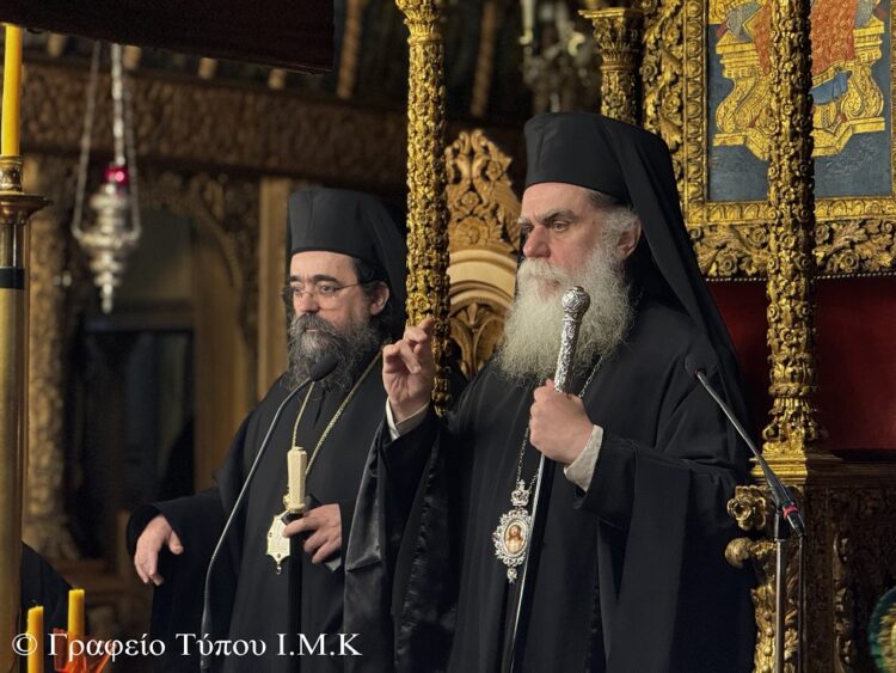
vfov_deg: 12.4
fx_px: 3107
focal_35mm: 120
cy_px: 336
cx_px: 448
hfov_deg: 16.4
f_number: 2.8
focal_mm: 15.66
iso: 800
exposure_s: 1/33
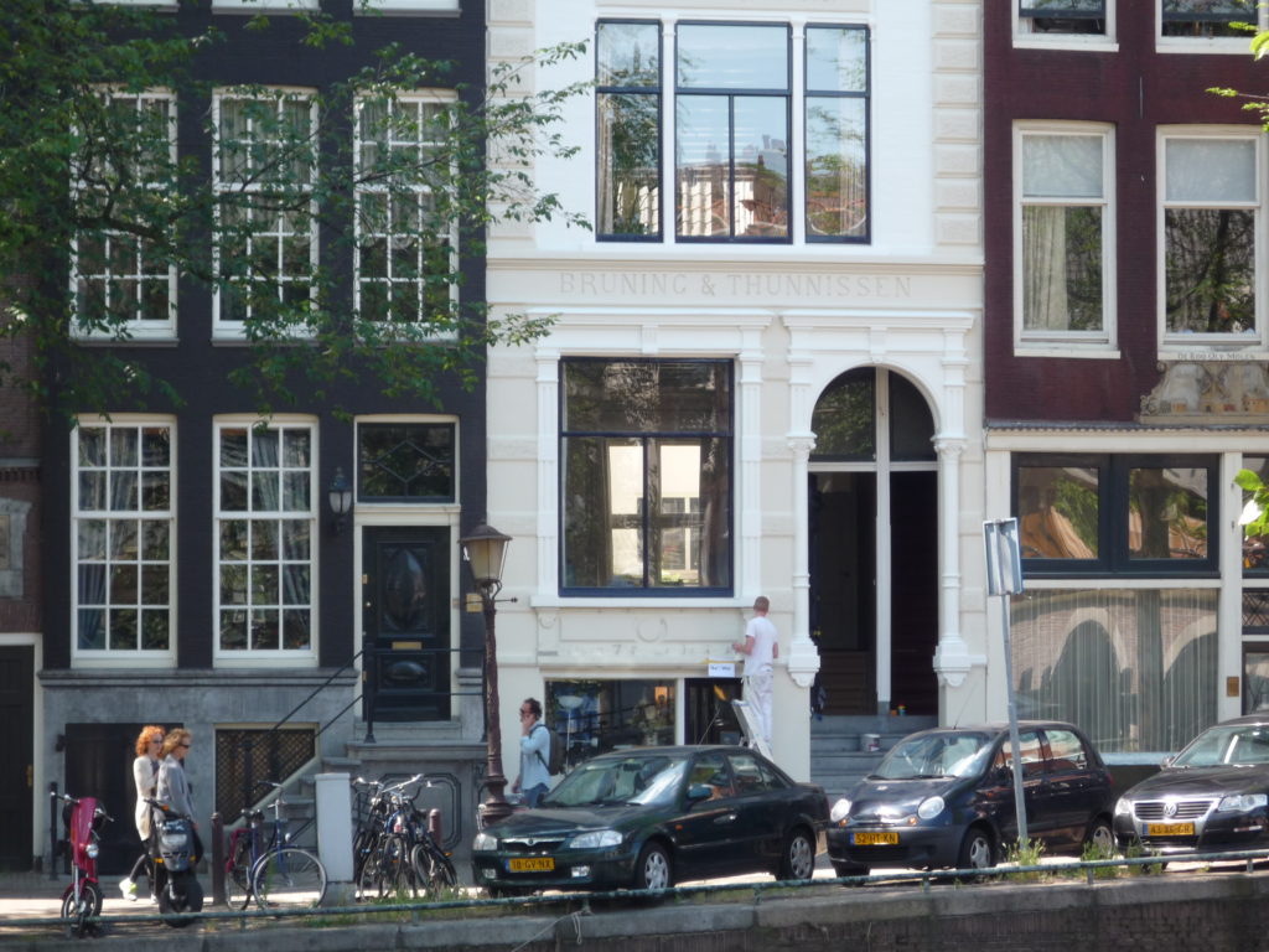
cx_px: 634
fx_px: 4399
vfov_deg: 12.3
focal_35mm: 120
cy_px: 476
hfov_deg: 16.4
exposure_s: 1/60
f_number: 5.8
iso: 100
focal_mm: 20.8
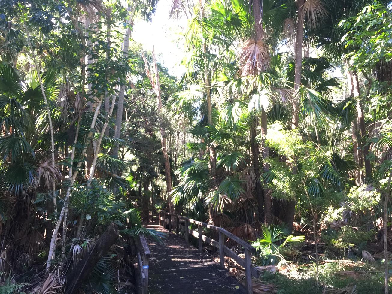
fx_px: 328
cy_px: 147
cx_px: 196
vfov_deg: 48.2
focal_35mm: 29
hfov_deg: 61.7
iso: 40
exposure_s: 1/33
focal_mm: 4.15
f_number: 2.2
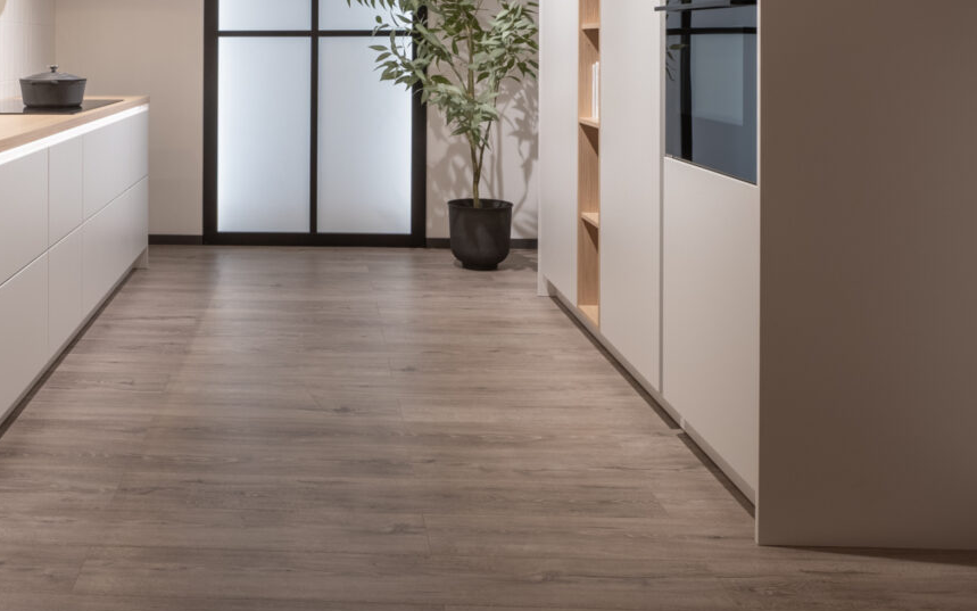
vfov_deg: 37.1
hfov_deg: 54.2
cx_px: 250
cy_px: 246
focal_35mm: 34
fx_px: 905
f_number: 8
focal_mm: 14
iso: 400
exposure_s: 1/100
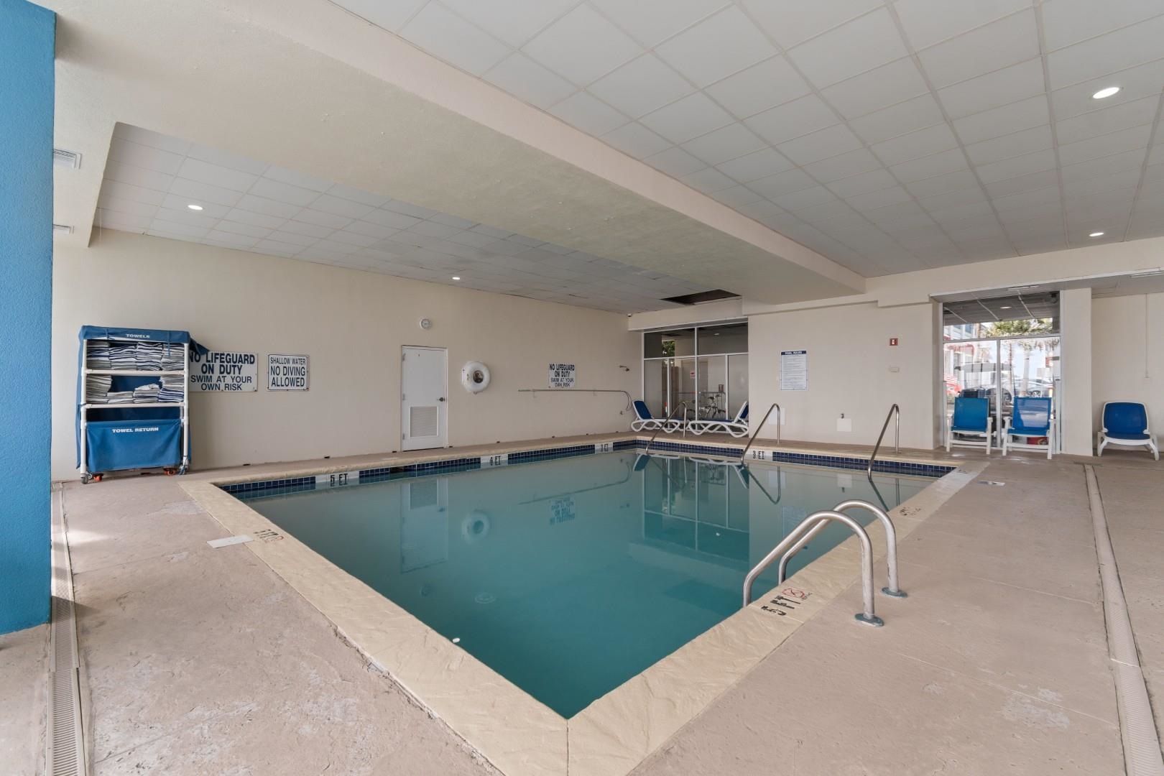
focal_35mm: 15
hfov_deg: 100.4
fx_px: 485
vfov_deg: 77.3
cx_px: 582
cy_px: 388
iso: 100
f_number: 4.5
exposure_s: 1/25
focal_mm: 10
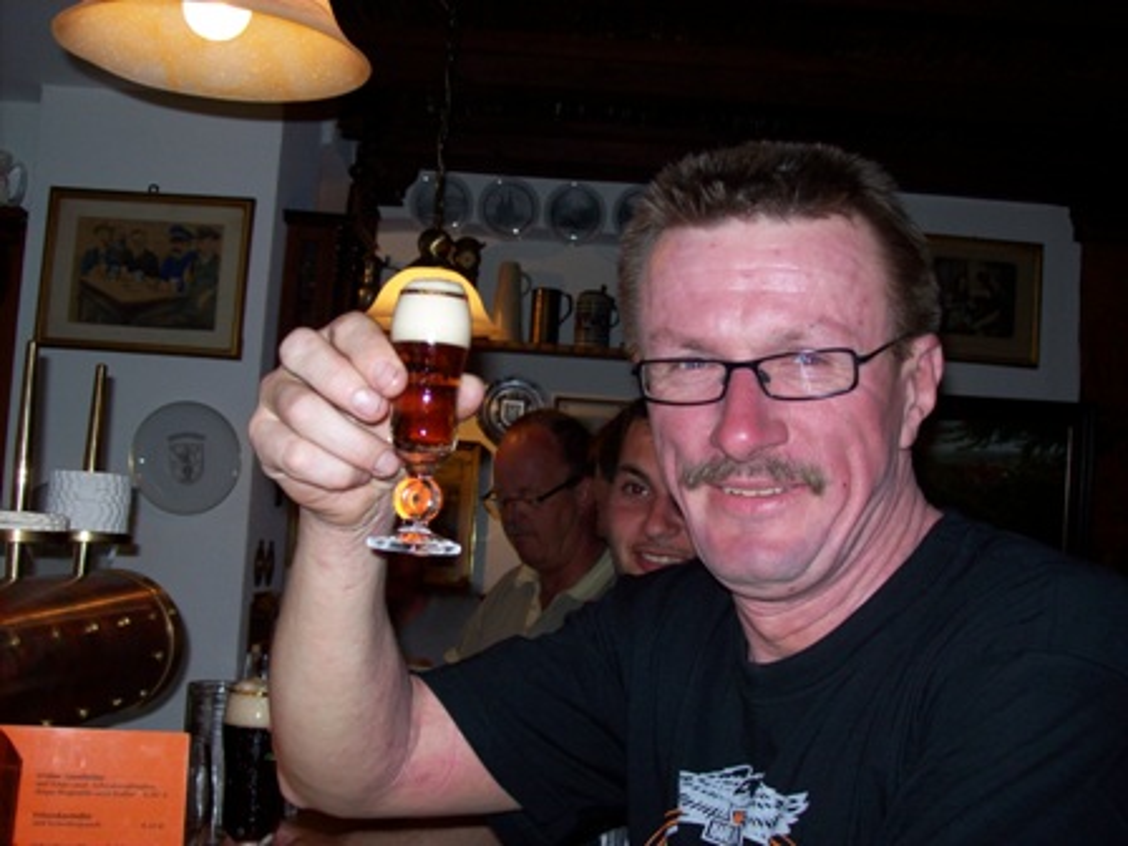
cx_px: 564
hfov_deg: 42.1
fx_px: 1466
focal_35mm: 45
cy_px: 423
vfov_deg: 32.2
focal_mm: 7.6
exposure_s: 1/73.6
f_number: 3
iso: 80
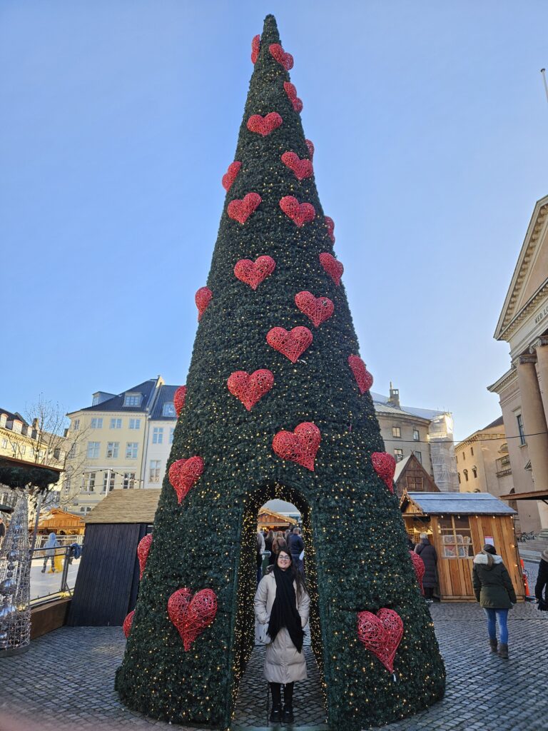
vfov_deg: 73.9
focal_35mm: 23
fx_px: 485
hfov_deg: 58.9
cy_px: 366
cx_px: 274
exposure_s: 1/435
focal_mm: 5.4
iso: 40
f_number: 1.8
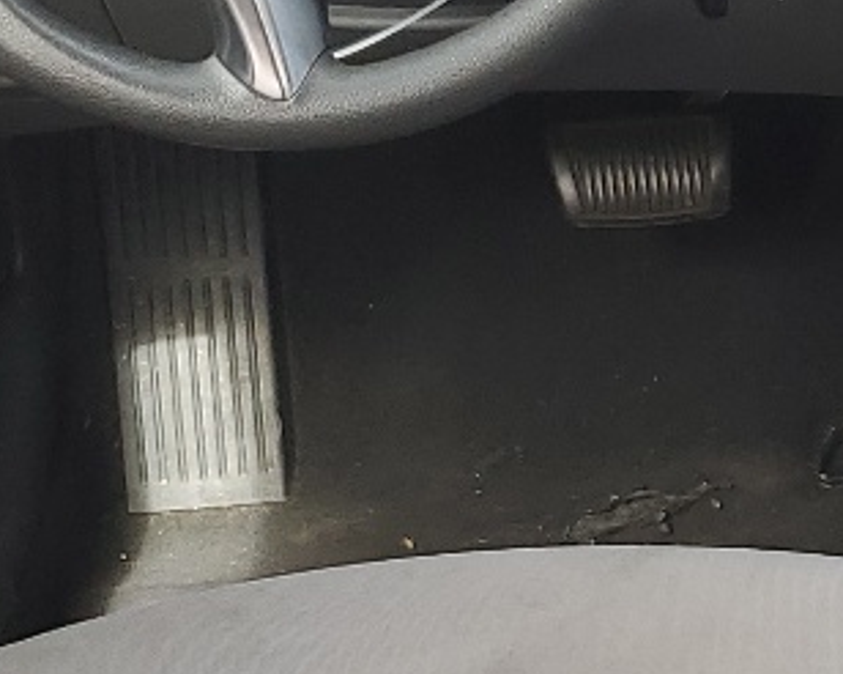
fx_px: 3291
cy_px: 710
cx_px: 1333
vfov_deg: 11.5
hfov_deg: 13.6
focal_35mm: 132
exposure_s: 1/189
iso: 50
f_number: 1.5
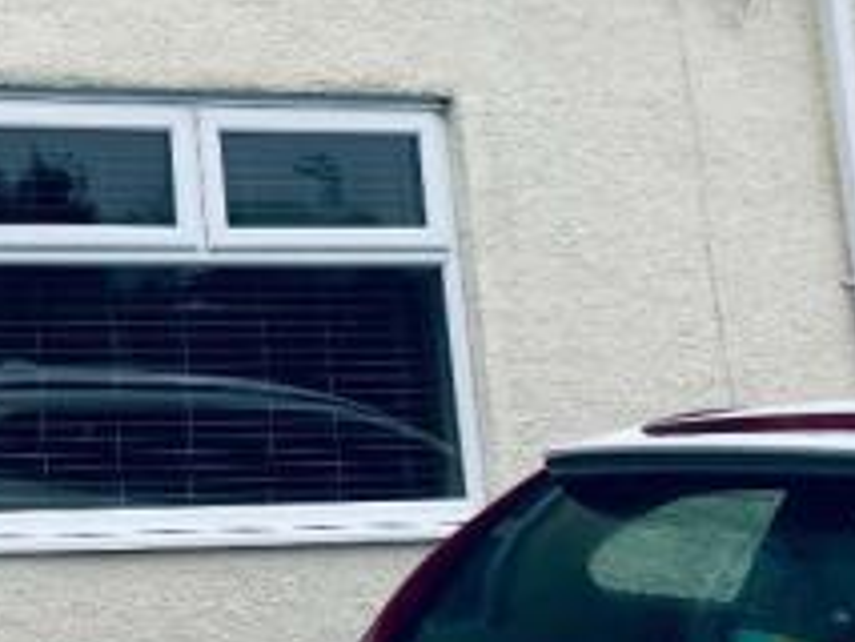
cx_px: -207
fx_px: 1755
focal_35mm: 71
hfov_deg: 24.5
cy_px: -94
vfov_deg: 19.7
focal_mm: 4.25
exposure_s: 1/318
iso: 32
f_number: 1.8
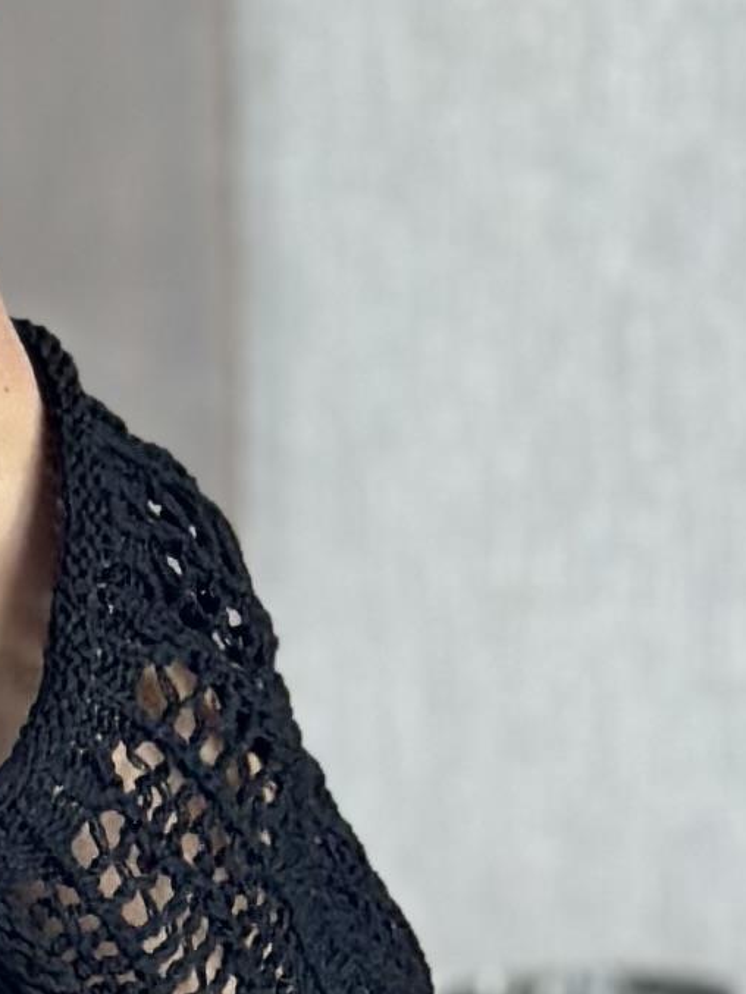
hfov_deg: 5.0
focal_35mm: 286
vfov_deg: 6.8
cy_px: 1373
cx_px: -1160
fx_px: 8215
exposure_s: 1/110
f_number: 1.78
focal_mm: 6.86
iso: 125
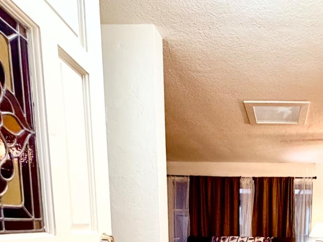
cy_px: 256
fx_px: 280
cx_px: 275
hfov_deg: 54.2
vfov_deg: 39.6
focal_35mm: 30
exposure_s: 1/60
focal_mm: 2.22
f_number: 2.2
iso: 640
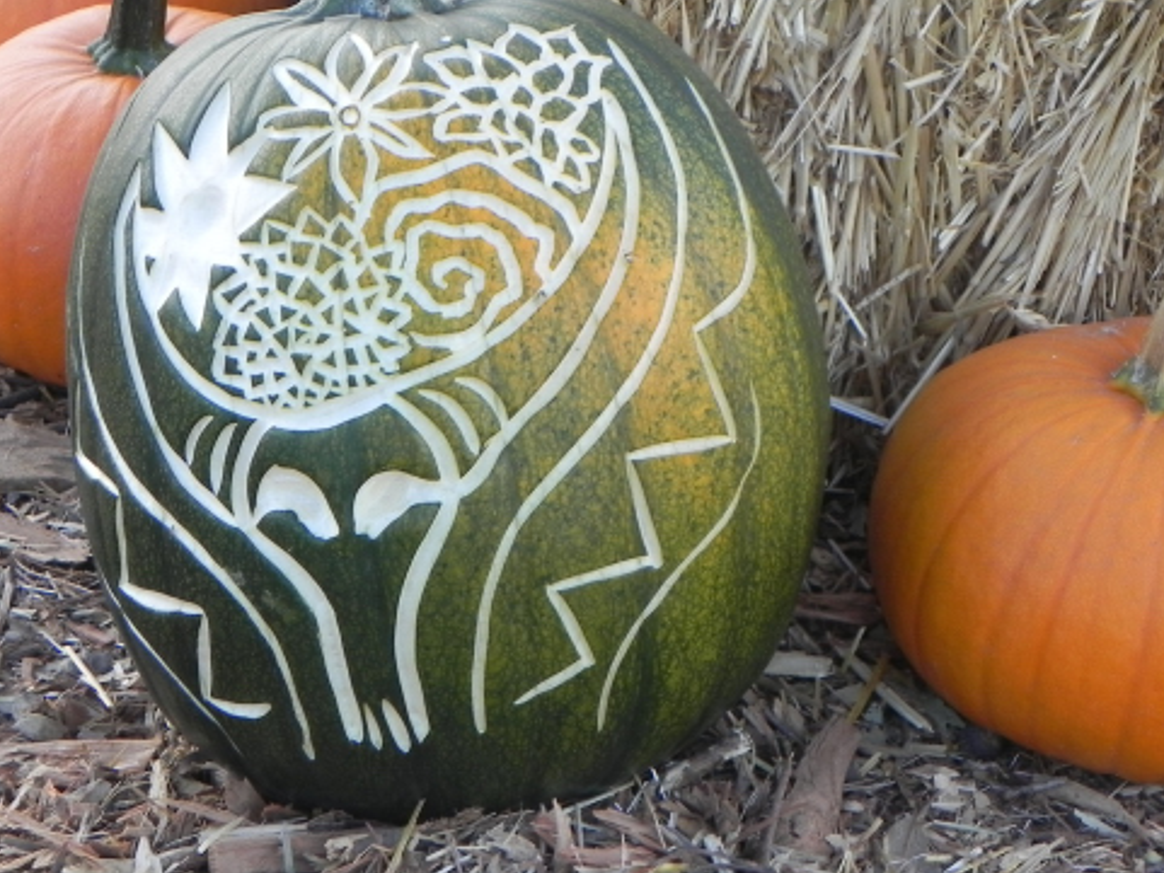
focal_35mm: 100
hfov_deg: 19.6
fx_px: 3363
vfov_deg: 14.8
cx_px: 495
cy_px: 357
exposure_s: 1/117
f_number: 4
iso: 160
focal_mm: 11.8
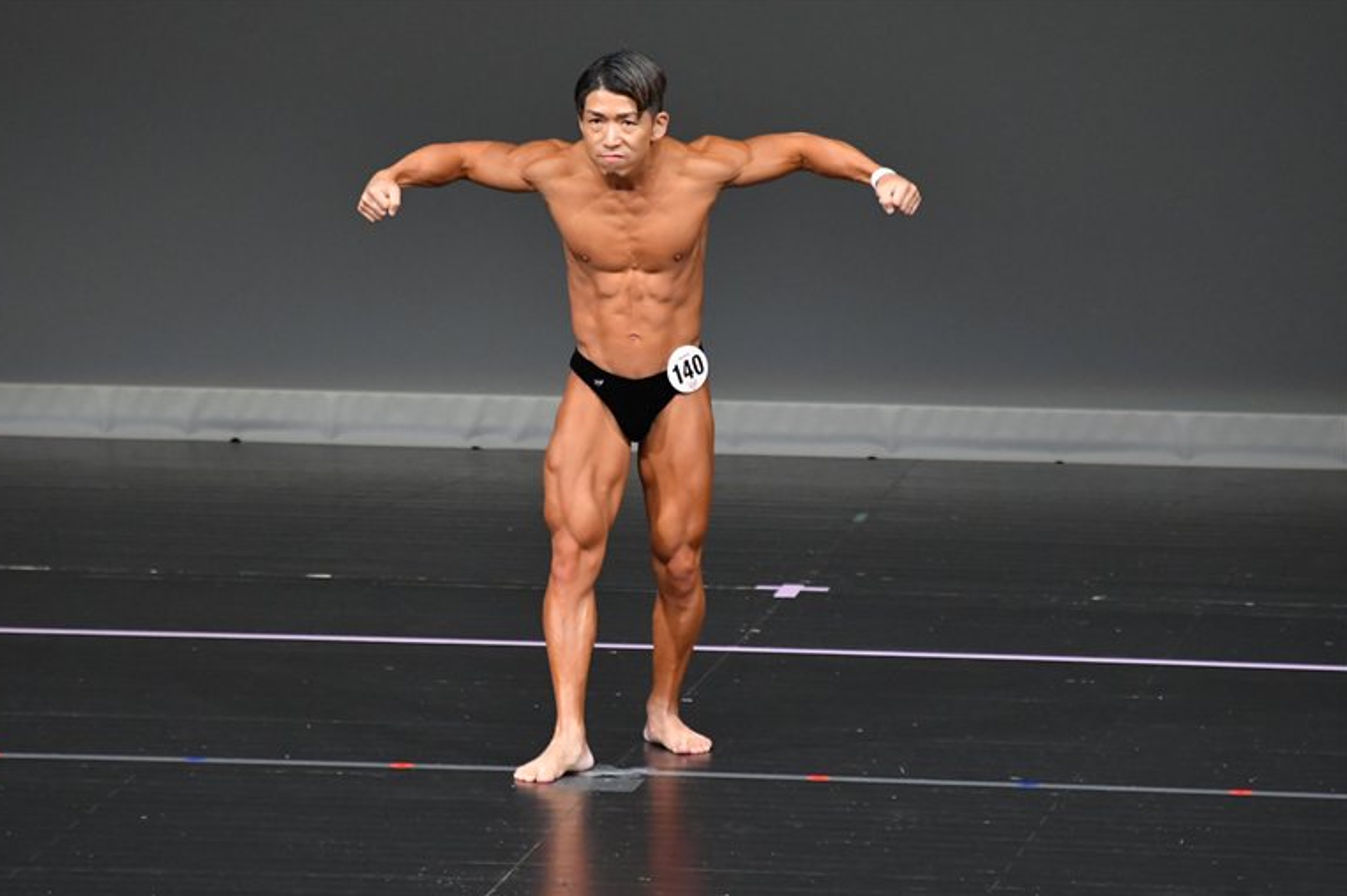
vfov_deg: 3.6
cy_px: 450
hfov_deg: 5.4
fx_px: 14249
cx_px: 665
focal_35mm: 381
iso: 4000
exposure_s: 1/400
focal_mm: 250
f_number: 5.6
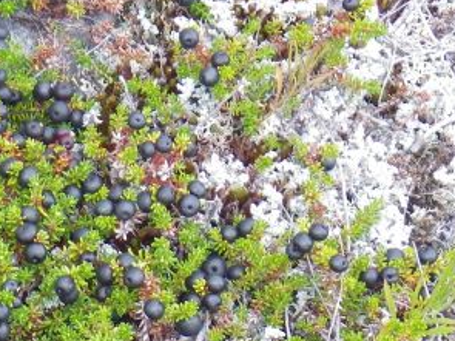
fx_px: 2207
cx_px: -106
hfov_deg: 11.5
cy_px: 285
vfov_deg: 8.8
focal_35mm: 168
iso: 160
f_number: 4.6
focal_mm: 11.1
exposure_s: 1/60
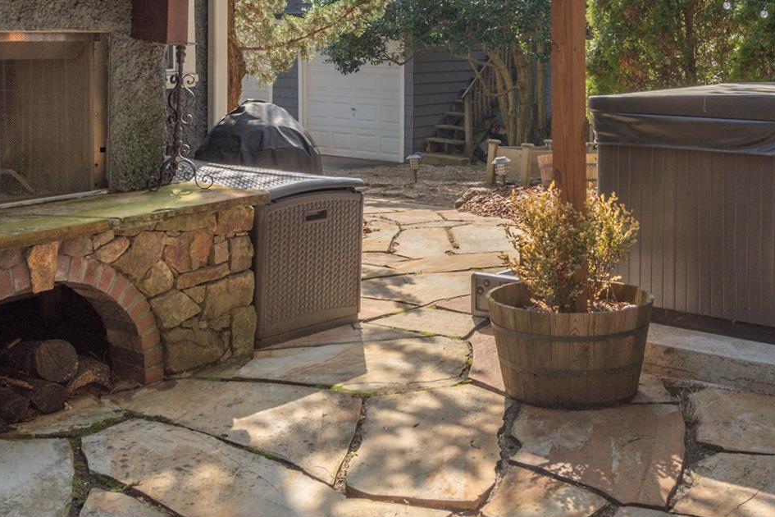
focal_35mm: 52
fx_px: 1119
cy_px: 22
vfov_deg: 25.0
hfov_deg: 38.0
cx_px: 468
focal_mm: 24
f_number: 7.1
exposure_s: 1/500
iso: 320
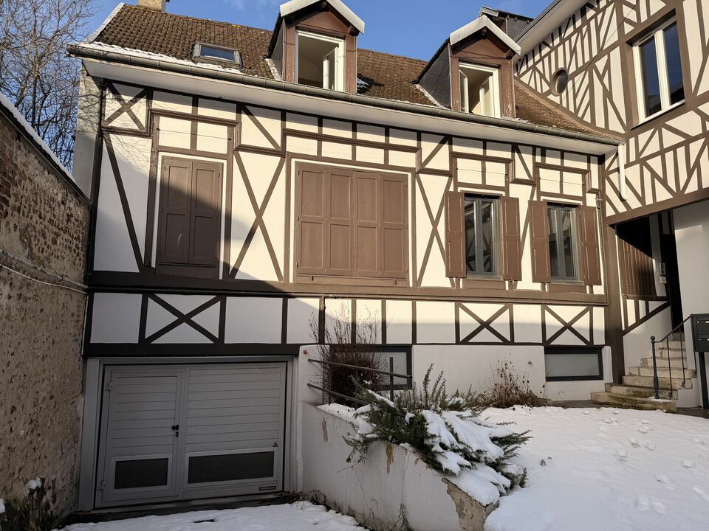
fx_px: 492
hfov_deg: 71.6
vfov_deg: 56.8
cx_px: 354
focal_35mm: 24
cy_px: 266
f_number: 1.78
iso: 80
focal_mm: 6.76
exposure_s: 1/3759
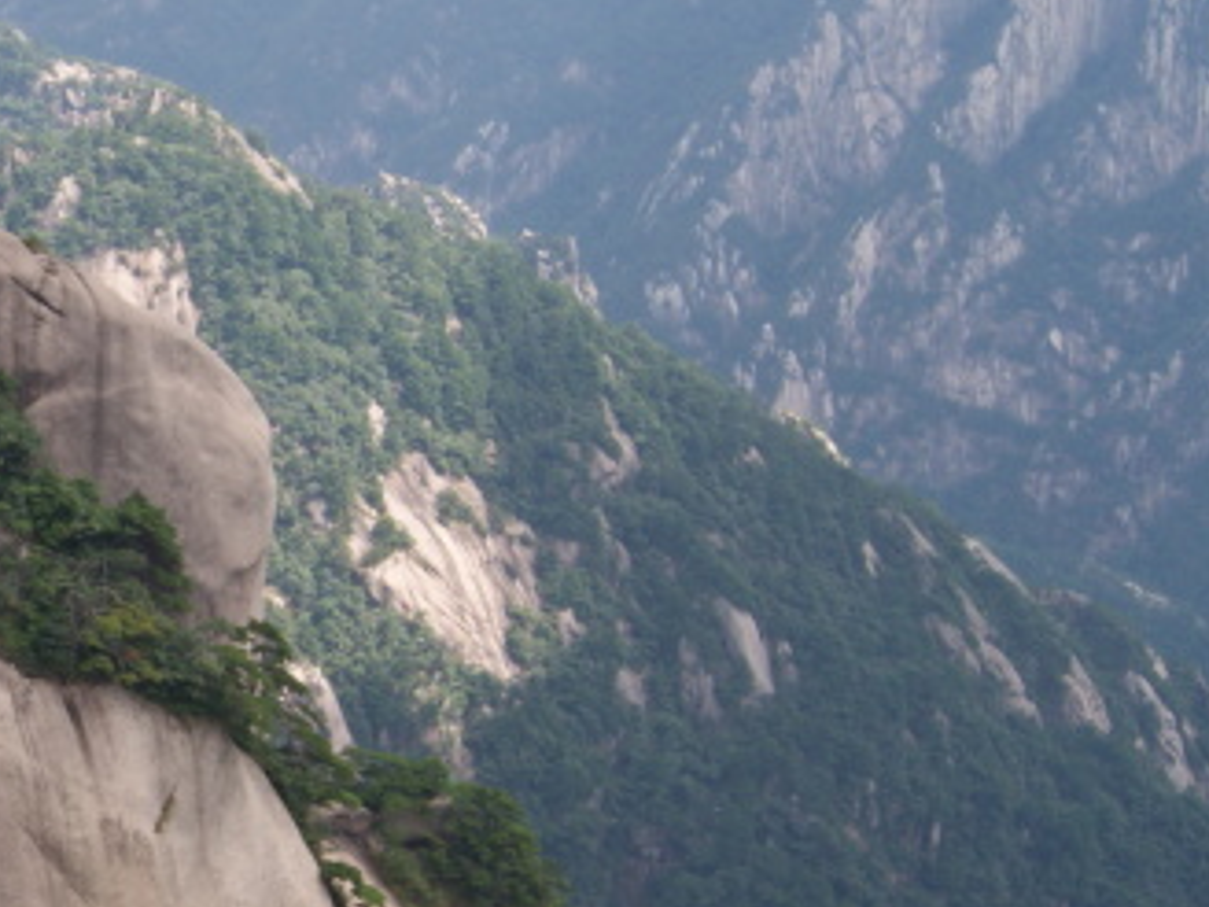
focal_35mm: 108
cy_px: 603
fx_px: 3772
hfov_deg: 17.3
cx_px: -288
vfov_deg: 13.7
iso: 100
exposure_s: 1/80
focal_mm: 24
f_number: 9
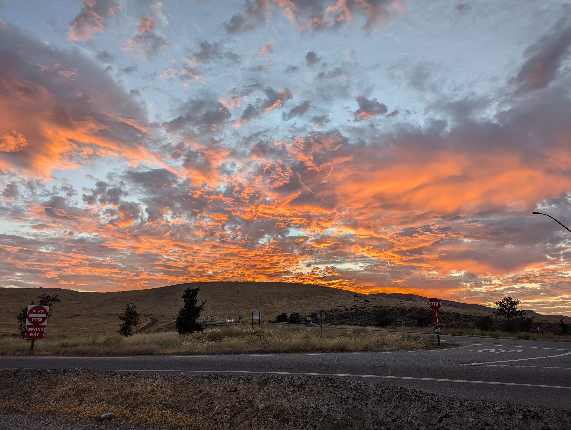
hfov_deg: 71.5
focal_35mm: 24
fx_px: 396
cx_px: 286
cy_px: 215
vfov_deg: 56.9
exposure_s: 1/205
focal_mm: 6.81
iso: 38
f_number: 1.85
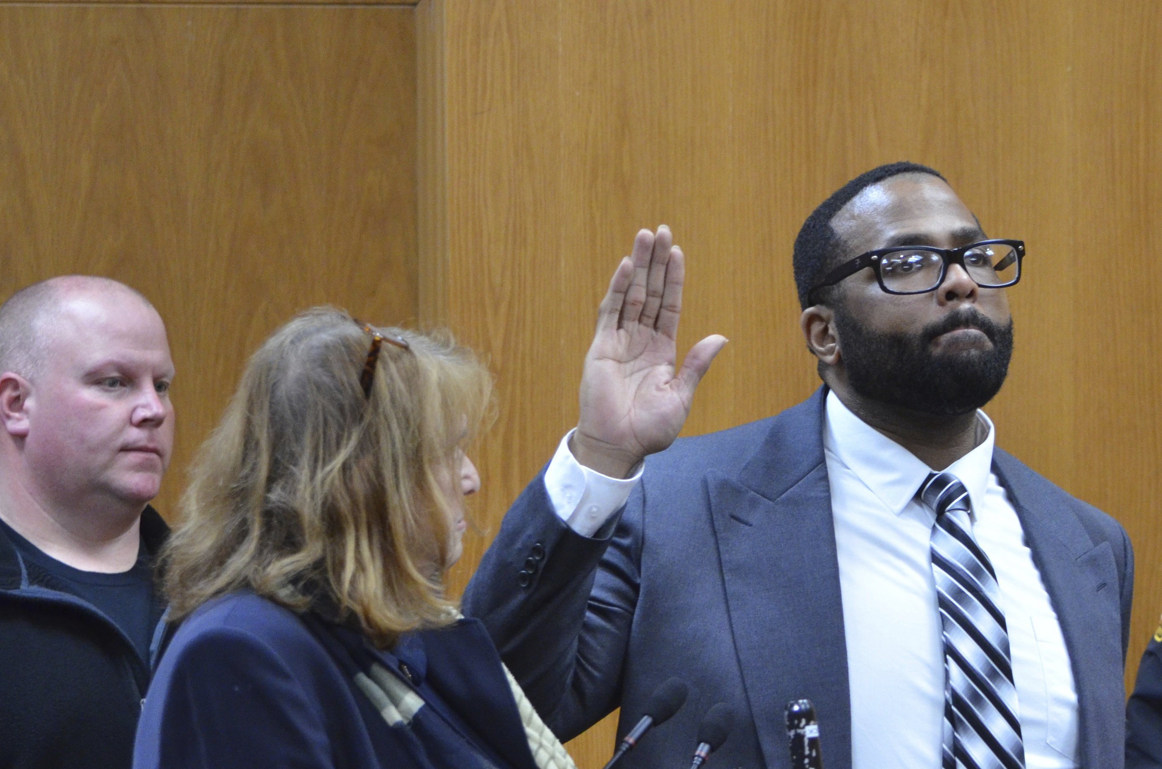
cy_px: 476
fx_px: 10178
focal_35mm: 316
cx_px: 730
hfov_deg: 6.5
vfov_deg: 4.3
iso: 1600
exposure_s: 1/80
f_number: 4.8
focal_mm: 116
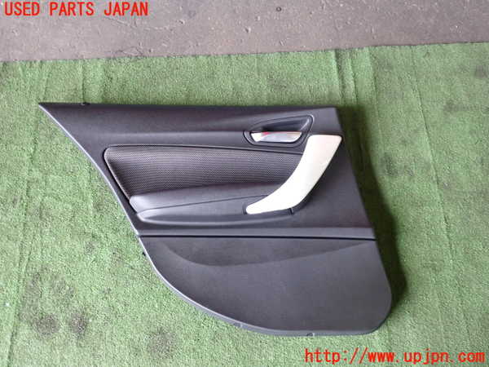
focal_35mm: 30
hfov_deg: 60.0
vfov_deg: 46.8
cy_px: 184
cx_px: 244
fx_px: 424
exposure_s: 1/30
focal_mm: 5.4
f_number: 2.3
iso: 250
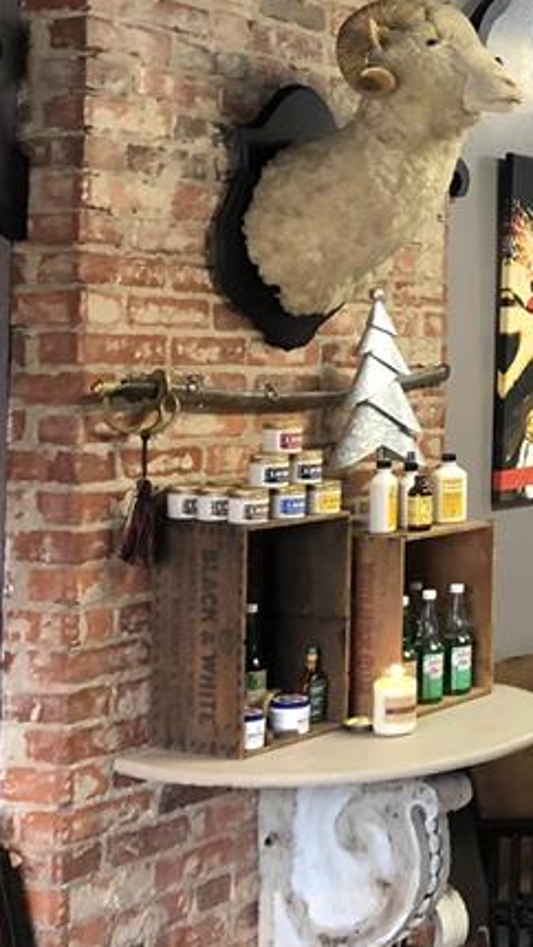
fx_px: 1783
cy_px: 317
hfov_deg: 14.9
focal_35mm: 71
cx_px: 940
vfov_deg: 29.5
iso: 64
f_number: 1.8
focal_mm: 3.99
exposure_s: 1/15
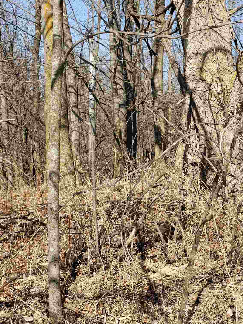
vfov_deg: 36.0
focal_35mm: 53
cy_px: 200
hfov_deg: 25.6
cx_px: 264
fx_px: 496
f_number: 2.4
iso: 50
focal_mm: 4.3
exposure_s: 1/1036
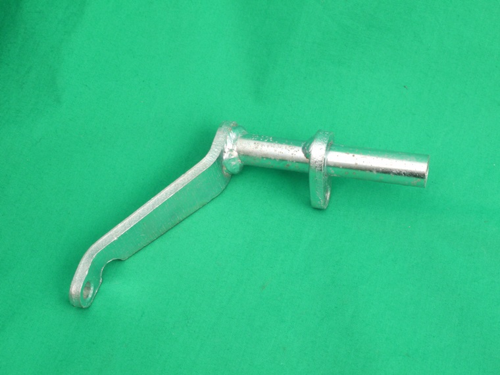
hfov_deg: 34.3
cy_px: 188
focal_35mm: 56
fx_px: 809
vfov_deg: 26.1
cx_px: 250
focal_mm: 28
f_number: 14
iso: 400
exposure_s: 1/3.2
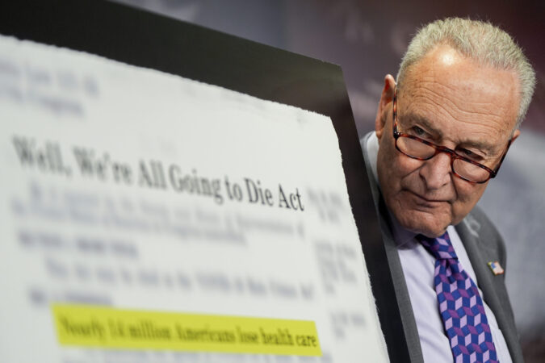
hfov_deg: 13.1
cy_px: 182
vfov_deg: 8.7
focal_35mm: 157
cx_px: 272
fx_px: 2377
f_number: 2.8
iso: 1250
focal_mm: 157
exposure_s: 1/500
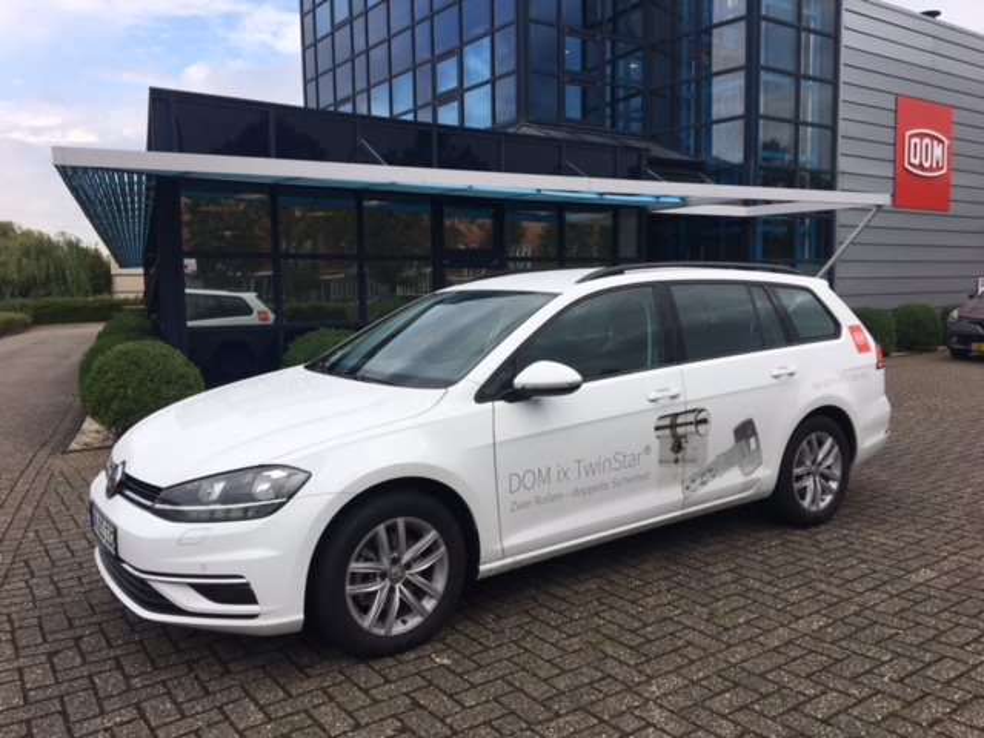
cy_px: 369
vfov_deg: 48.2
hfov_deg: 61.7
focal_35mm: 29
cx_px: 492
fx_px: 824
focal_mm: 4.15
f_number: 2.2
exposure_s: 1/855
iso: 25
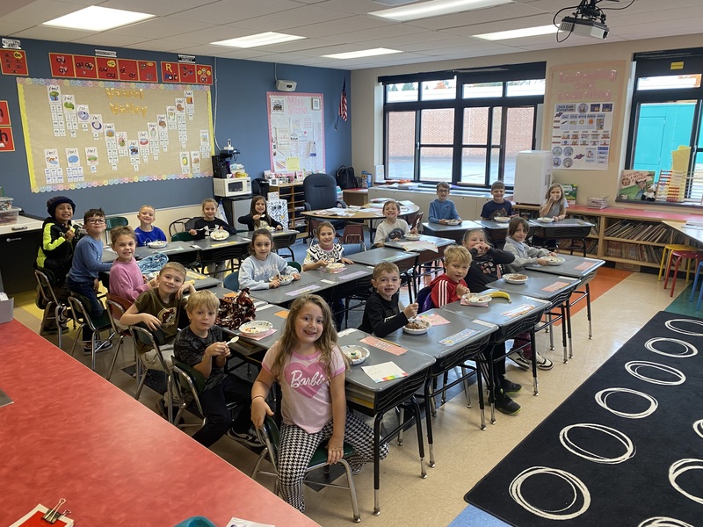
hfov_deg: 67.3
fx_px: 528
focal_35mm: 26
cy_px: 264
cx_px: 352
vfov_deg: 53.1
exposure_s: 1/60
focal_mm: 4.25
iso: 100
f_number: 1.8
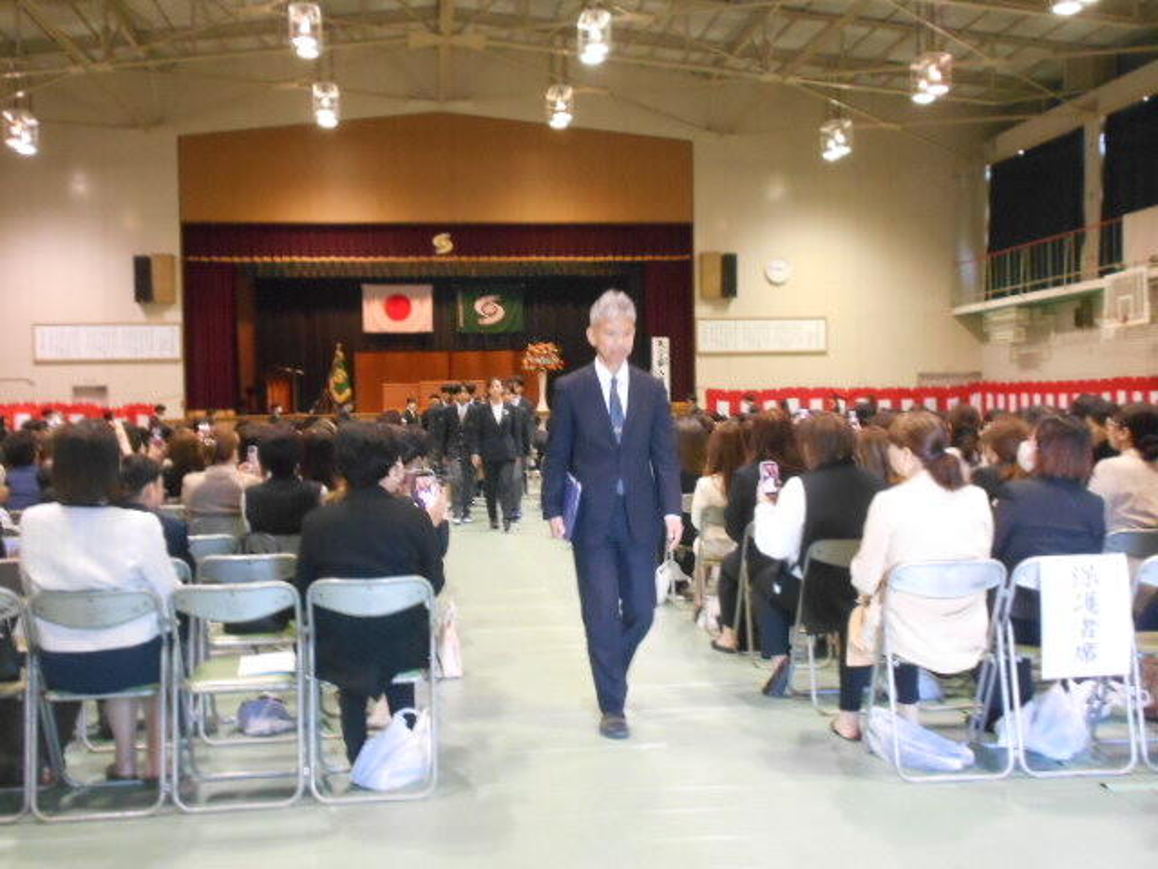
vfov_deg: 36.8
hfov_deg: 47.9
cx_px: 579
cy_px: 434
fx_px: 1305
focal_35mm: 39
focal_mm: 6.7
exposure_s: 1/20
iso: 800
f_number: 3.9
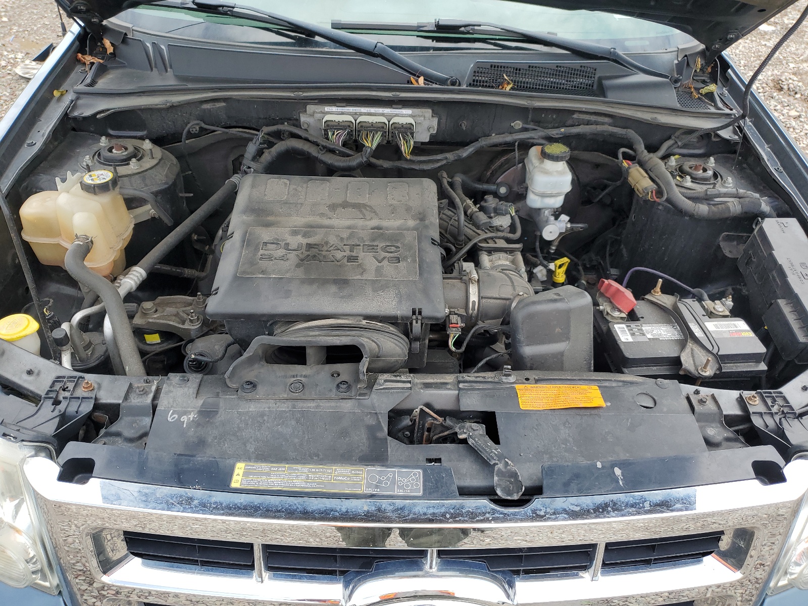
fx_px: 607
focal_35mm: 26
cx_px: 404
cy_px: 303
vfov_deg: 53.1
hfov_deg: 67.3
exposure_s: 1/769
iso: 50
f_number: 1.5
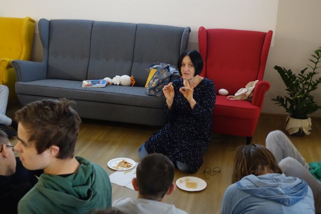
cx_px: 160
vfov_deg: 29.3
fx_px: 410
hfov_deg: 42.7
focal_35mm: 46
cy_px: 107
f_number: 2.8
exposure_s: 1/13
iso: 800
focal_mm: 16.76
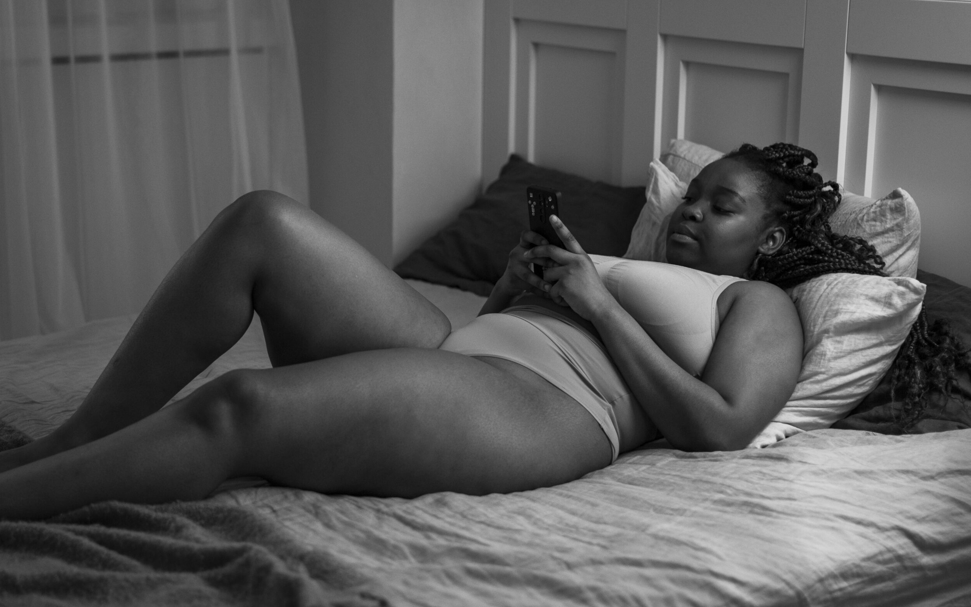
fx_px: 1376
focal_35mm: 52
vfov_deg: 24.9
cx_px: 493
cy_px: 293
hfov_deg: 38.9
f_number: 1.4
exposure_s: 1/125
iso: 800
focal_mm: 33
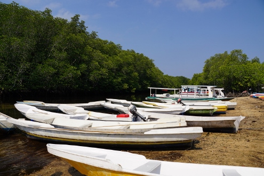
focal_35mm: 27
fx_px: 198
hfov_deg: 67.4
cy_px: 88
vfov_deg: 47.9
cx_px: 132
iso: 100
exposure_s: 1/250
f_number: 10
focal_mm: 18
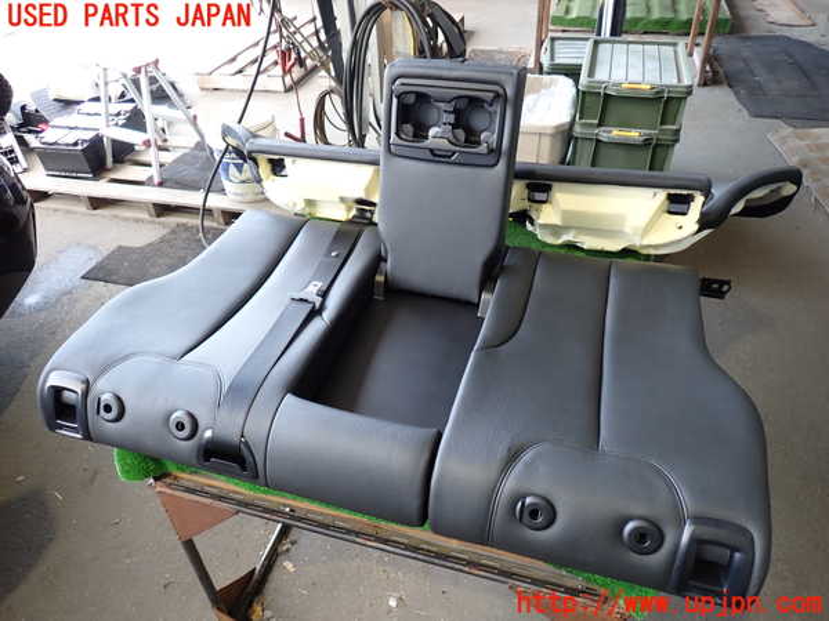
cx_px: 414
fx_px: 599
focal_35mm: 25
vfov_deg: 54.9
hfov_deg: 69.4
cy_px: 310
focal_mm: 4.5
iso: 200
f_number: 2
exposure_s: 1/40
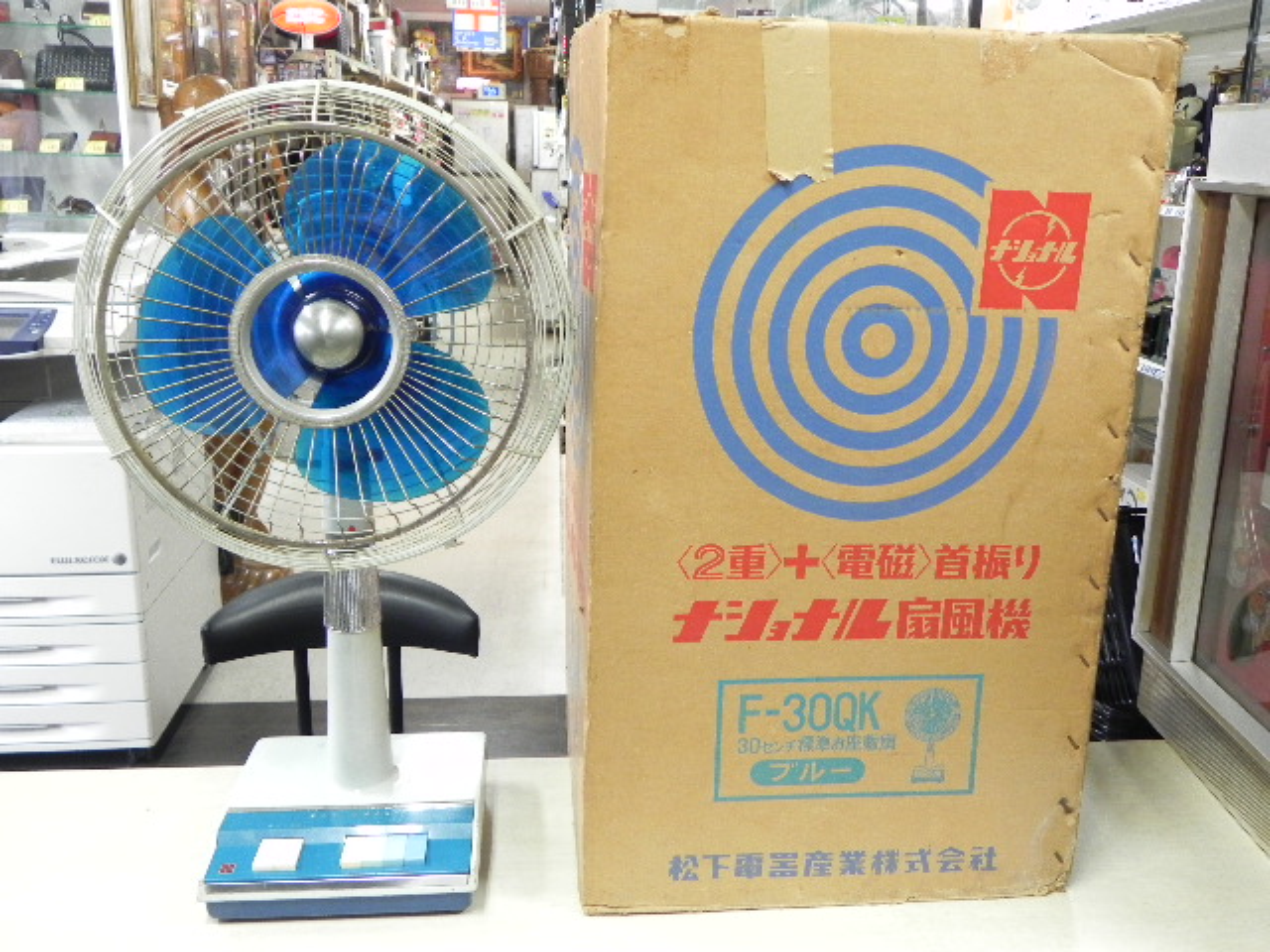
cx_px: 635
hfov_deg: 55.4
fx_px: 1211
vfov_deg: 42.9
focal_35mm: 33
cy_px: 476
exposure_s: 1/17.1
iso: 400
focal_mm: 5.9
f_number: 2.8
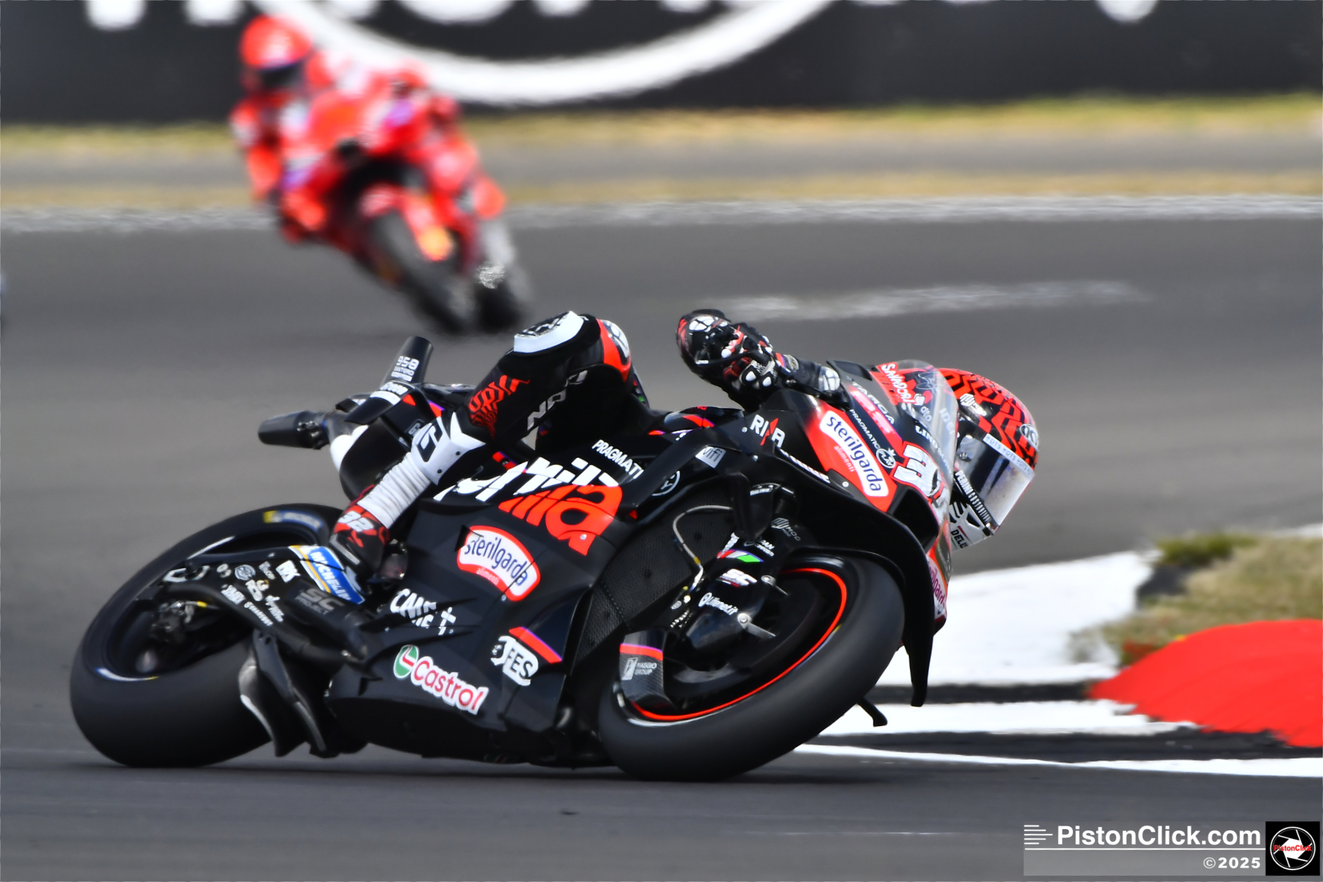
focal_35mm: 825
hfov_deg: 2.5
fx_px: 30311
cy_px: 441
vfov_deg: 1.7
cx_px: 662
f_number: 6.3
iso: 450
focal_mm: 550
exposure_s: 1/800
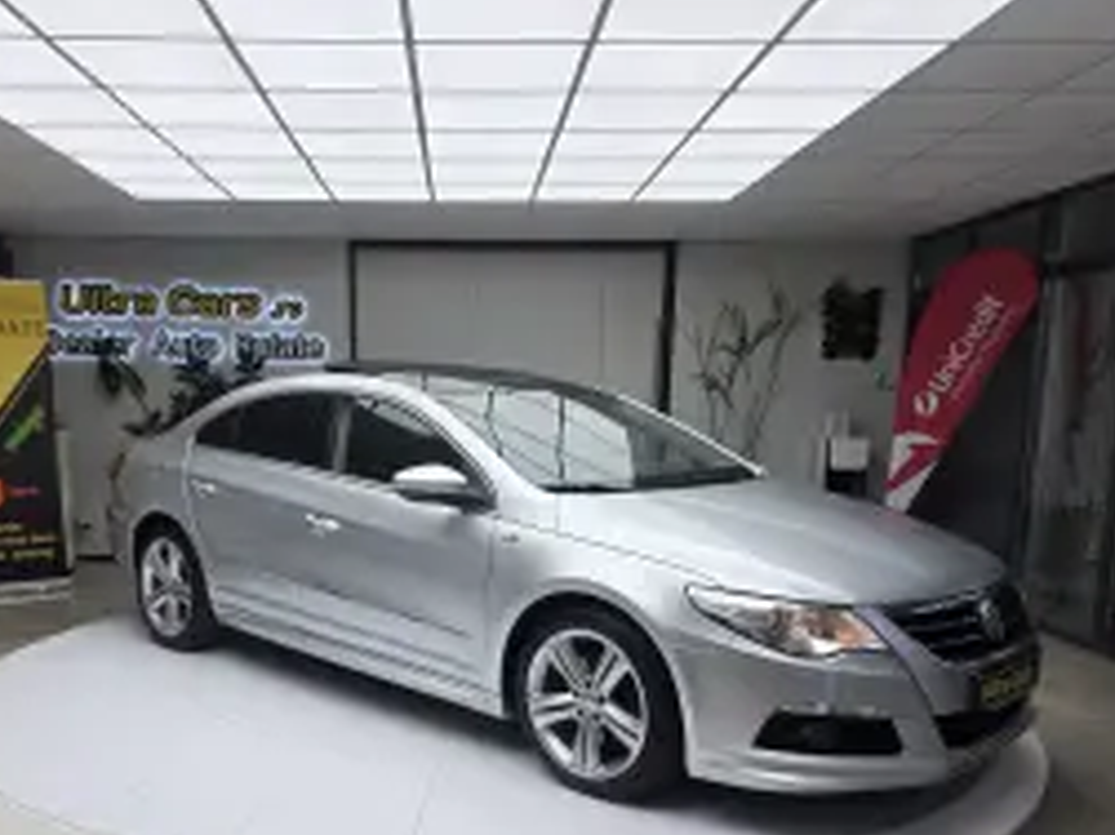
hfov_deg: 55.1
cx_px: 466
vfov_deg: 42.1
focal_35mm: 33
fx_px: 1062
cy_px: 582
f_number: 1.7
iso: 12
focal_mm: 6.25
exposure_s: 1/112
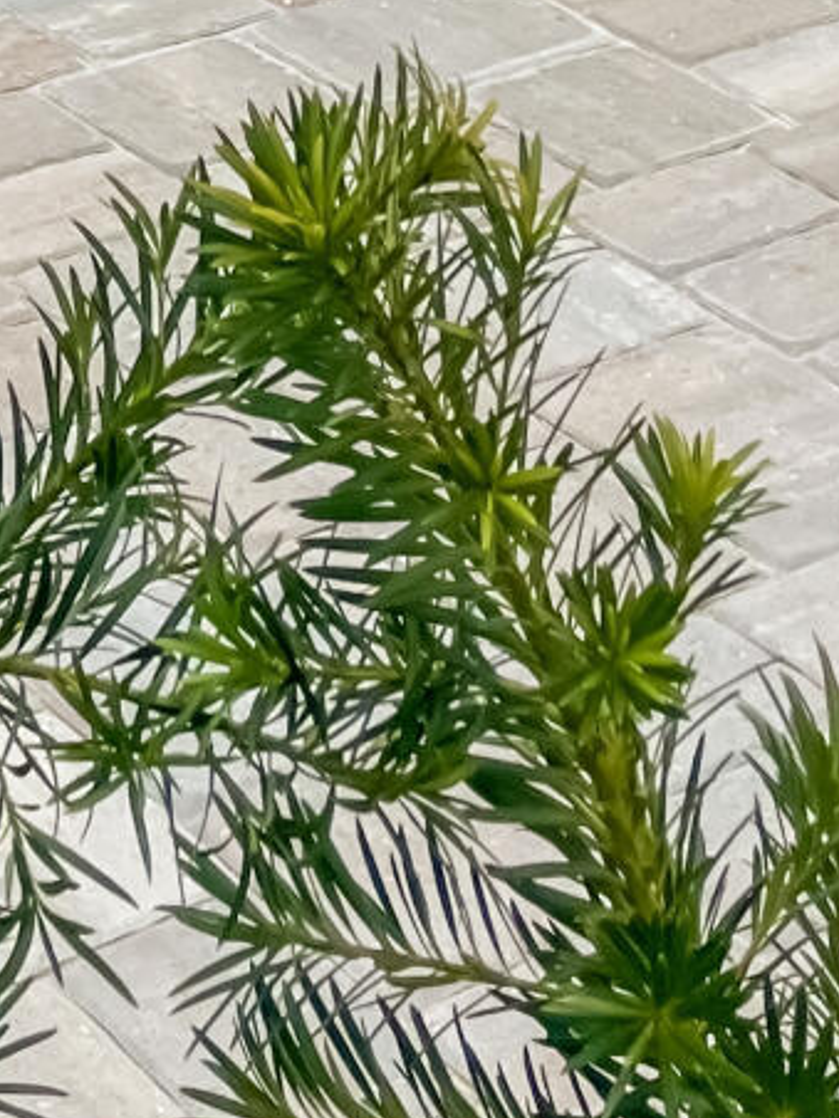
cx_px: -67
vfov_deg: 13.9
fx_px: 3716
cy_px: -1259
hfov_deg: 12.7
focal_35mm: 115
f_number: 1.6
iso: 50
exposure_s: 1/1400
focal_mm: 4.2
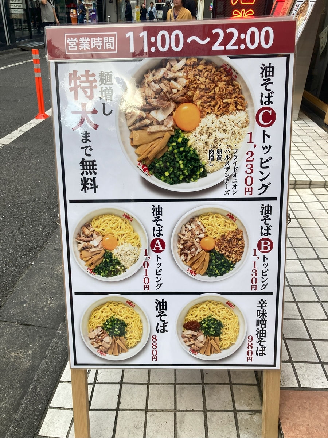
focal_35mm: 28
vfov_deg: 63.4
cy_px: 219
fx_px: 354
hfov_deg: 49.7
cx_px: 164
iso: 25
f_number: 1.8
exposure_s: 1/100
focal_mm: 3.99
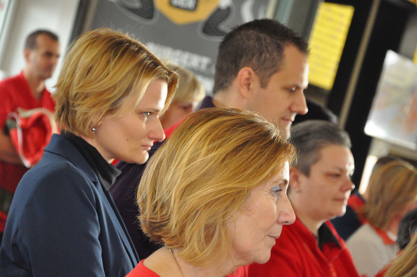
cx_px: 208
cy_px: 138
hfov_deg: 15.2
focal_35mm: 135
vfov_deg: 10.1
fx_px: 1562
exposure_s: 1/100
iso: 3200
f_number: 5.6
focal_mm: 90
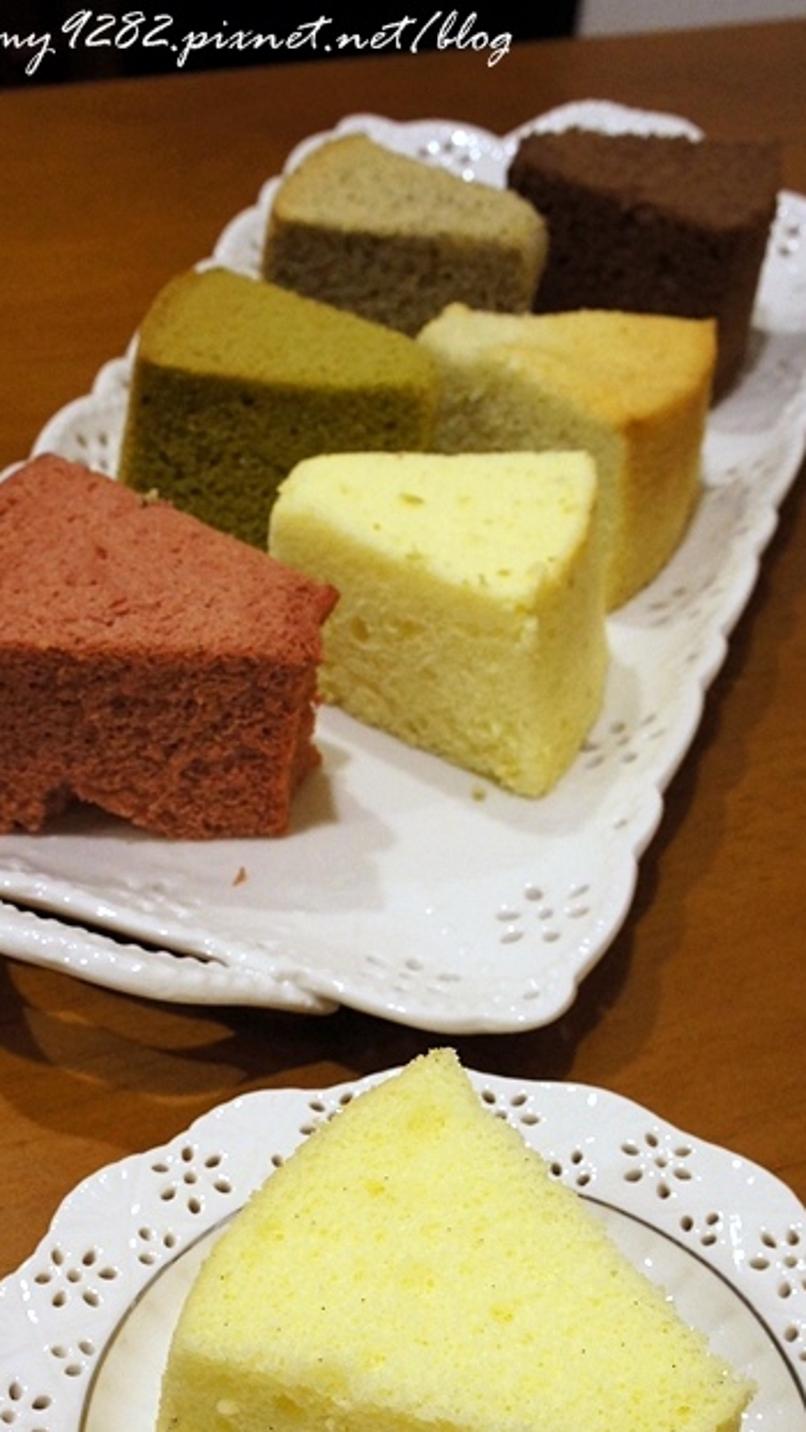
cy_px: 1018
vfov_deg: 40.5
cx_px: 379
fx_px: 1899
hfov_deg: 24.0
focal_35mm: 50
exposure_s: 1/30
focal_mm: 22
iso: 1600
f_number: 8
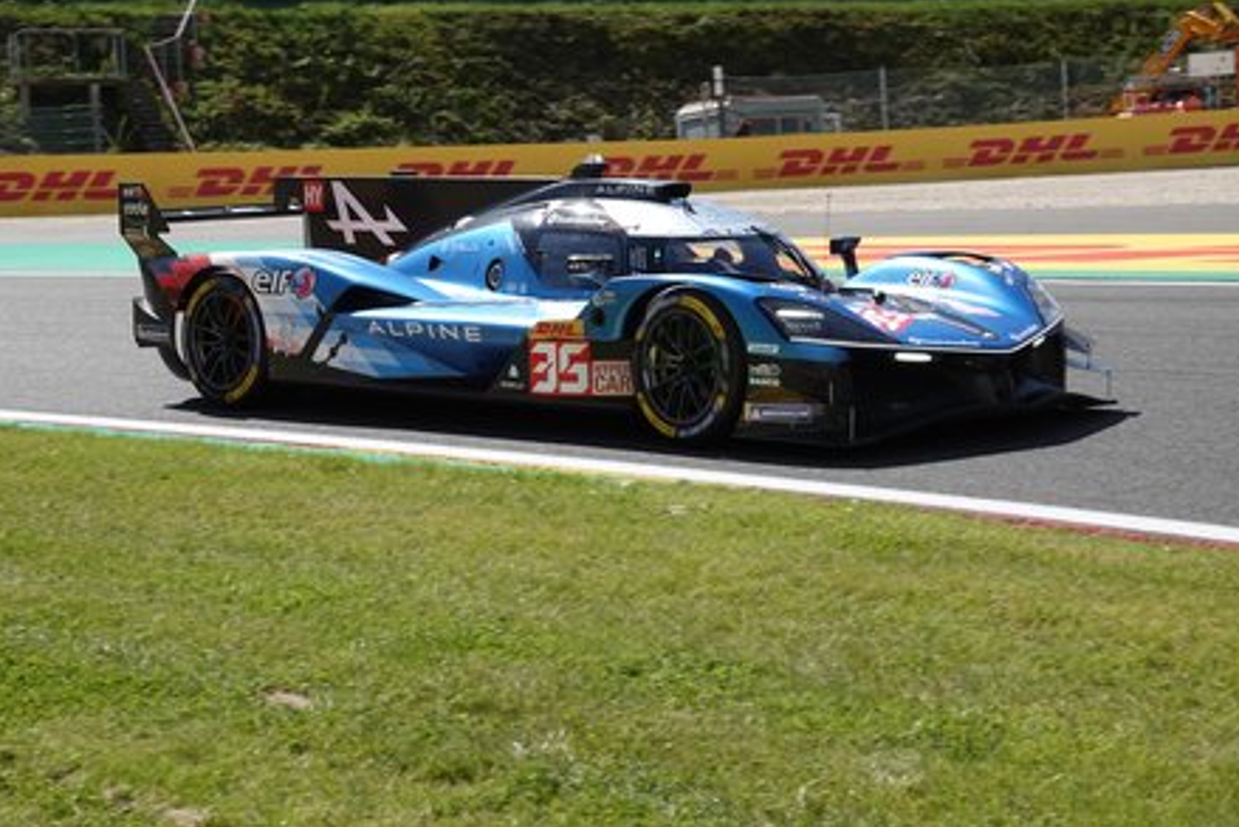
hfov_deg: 25.1
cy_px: 409
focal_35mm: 81
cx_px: 607
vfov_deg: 16.9
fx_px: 2789
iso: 100
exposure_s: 1/800
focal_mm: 28.91
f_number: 4
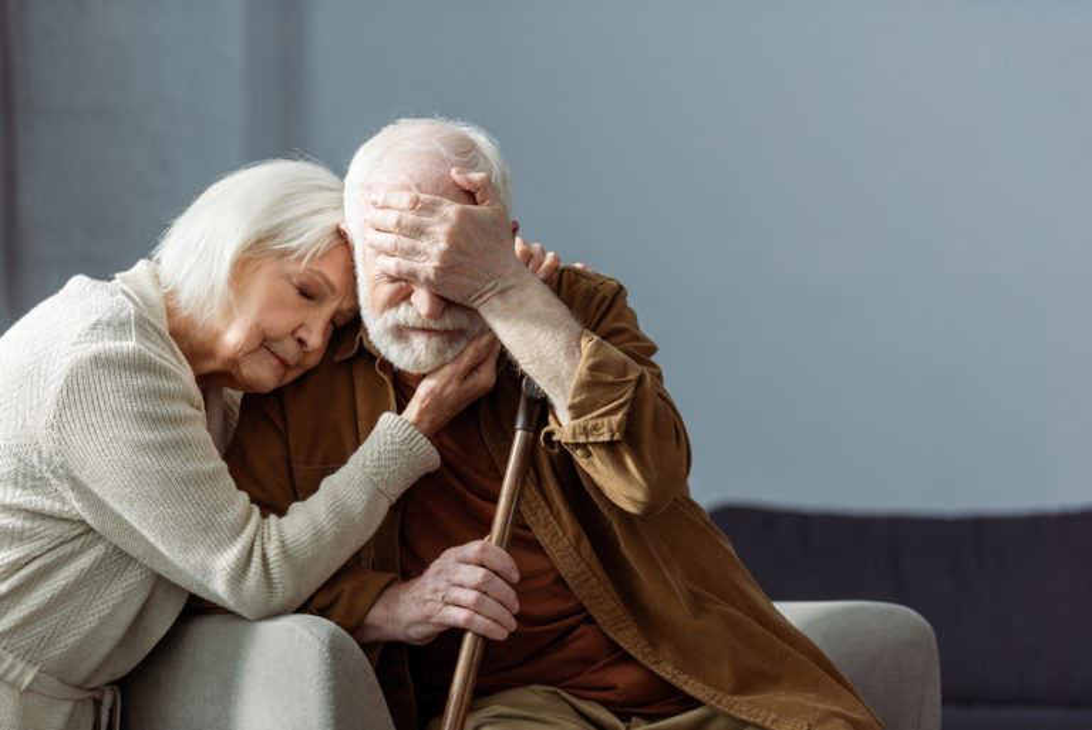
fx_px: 3521
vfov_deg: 11.8
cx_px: 546
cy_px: 365
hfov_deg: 17.6
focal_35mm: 116
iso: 100
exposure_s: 1/200
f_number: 2.8
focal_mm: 116
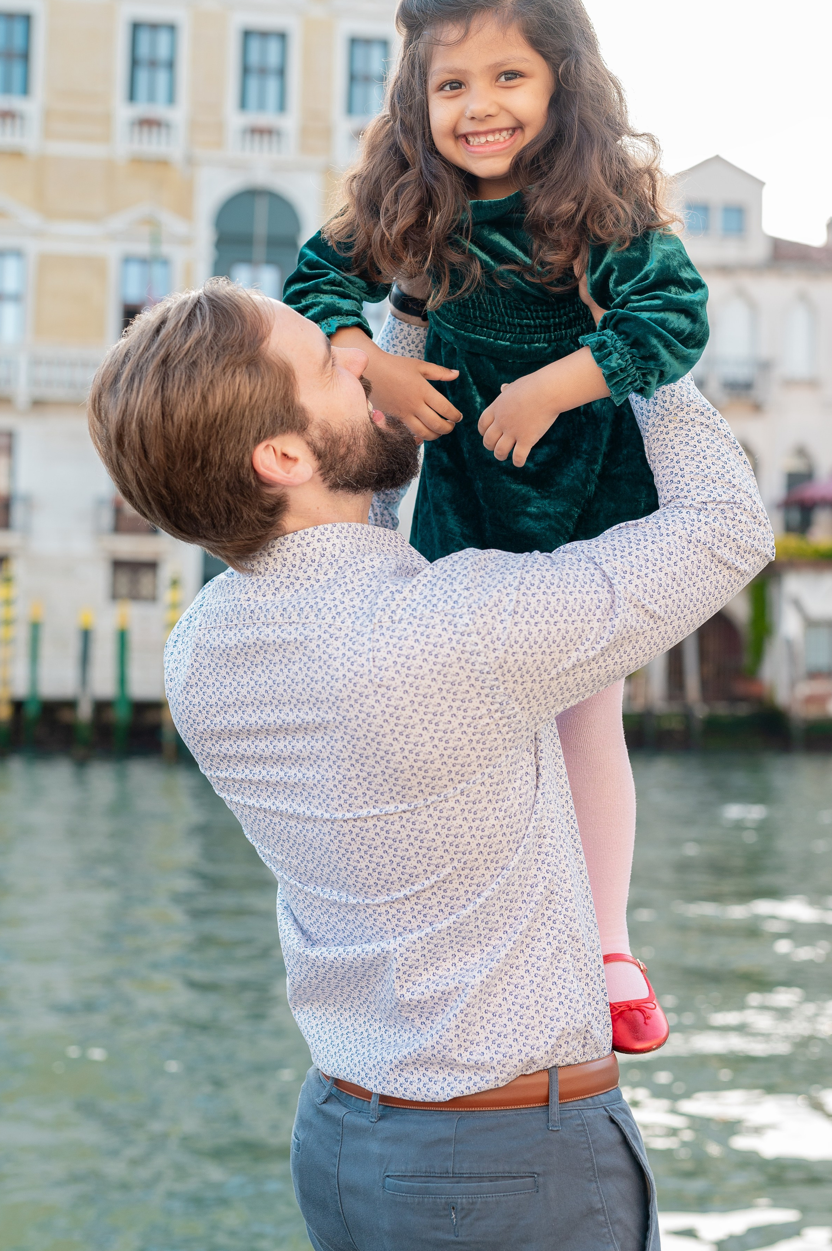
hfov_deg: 23.7
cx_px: 442
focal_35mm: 57
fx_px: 1978
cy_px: 566
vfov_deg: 35.0
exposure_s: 1/400
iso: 250
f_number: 3.5
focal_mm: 50
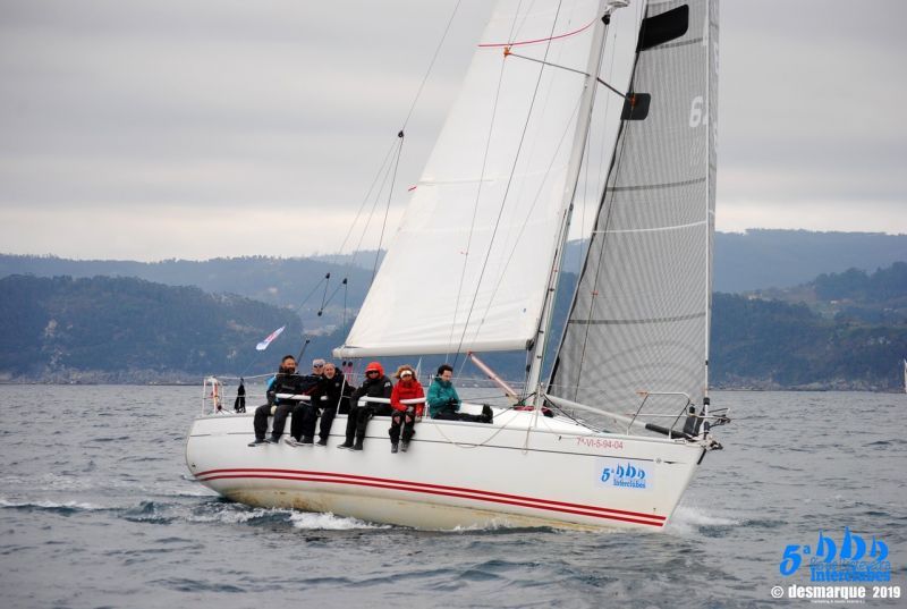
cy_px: 304
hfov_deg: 16.0
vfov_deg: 10.8
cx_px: 454
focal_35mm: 128
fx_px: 3219
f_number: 5
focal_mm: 85
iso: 200
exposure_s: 1/400
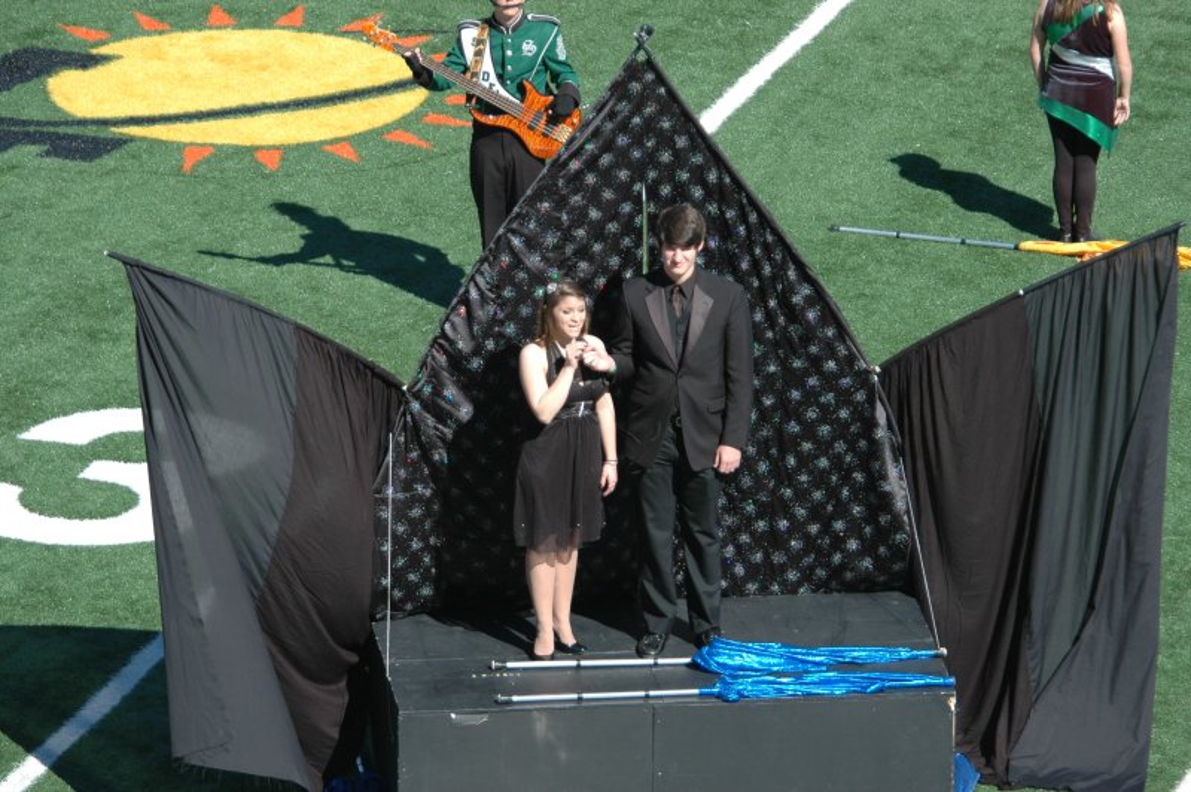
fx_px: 10908
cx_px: 596
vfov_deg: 4.2
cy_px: 396
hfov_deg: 6.2
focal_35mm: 330
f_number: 5.6
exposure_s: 1/500
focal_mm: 220
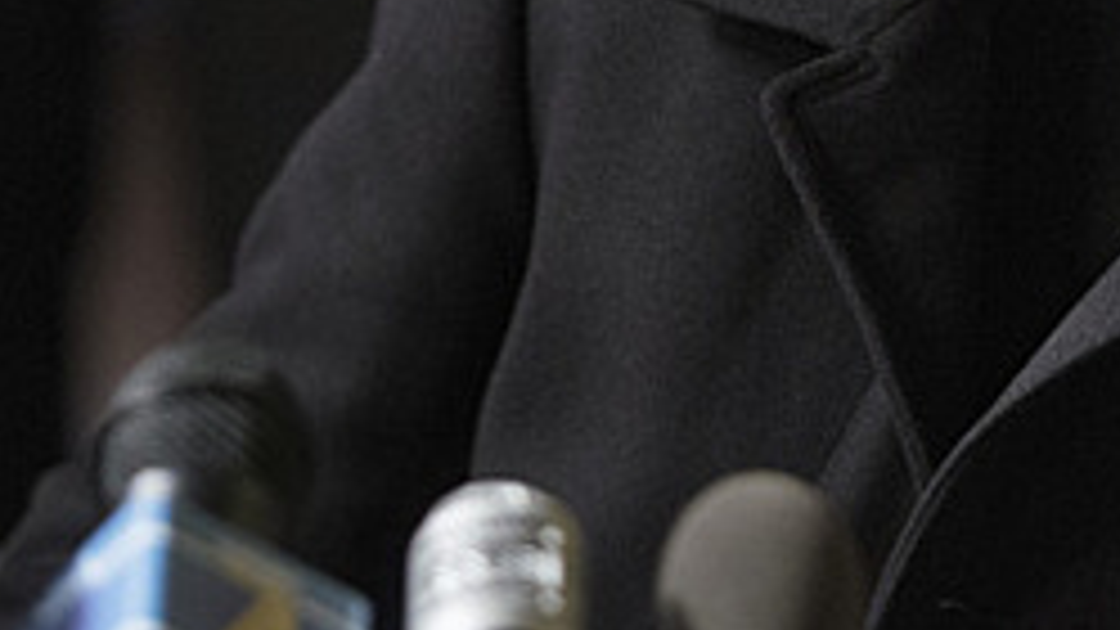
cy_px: -270
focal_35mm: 401
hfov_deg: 5.4
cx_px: 1169
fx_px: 11908
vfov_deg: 3.0
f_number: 2.8
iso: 2000
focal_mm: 122
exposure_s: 1/125
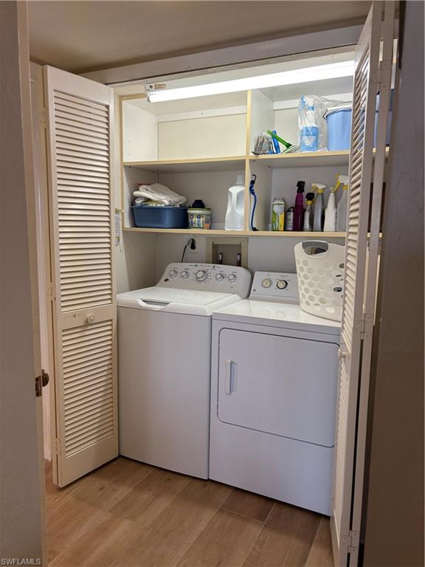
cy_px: 284
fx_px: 426
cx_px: 212
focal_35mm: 26
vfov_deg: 67.3
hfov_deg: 53.1
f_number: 1.6
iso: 125
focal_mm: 5.96
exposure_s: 1/120
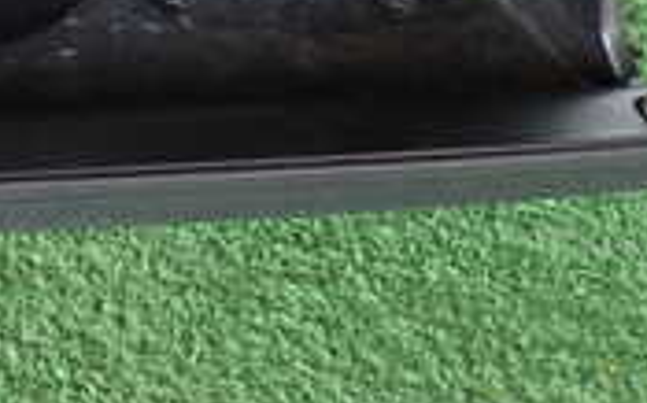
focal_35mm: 91
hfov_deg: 20.7
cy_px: -140
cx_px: -203
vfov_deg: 13.7
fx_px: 1603
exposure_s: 1/40
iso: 200
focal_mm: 4.5
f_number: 2
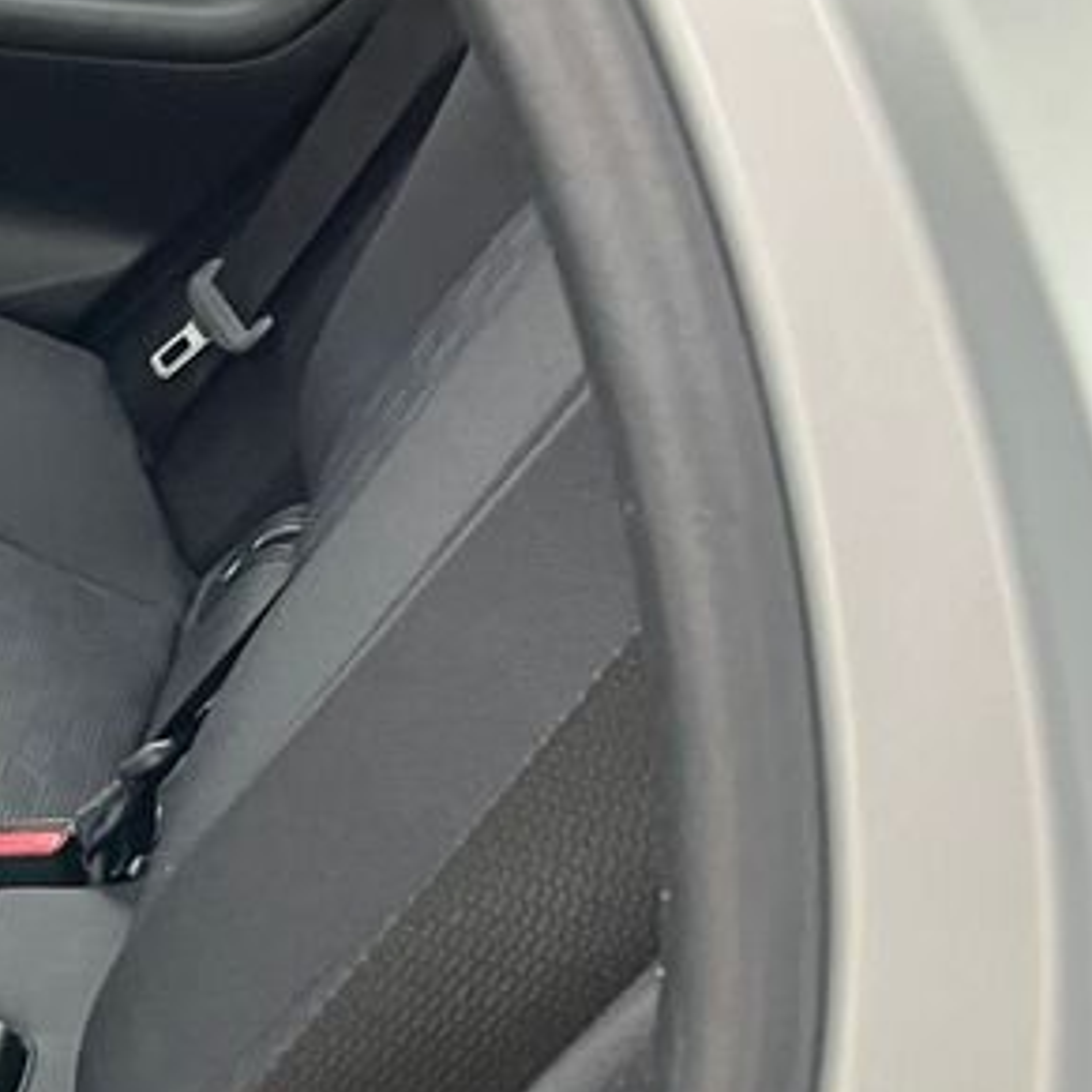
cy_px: 720
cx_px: -672
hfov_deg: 18.3
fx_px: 2891
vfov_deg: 21.3
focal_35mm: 81
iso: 500
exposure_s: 1/52
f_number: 1.6
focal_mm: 5.1
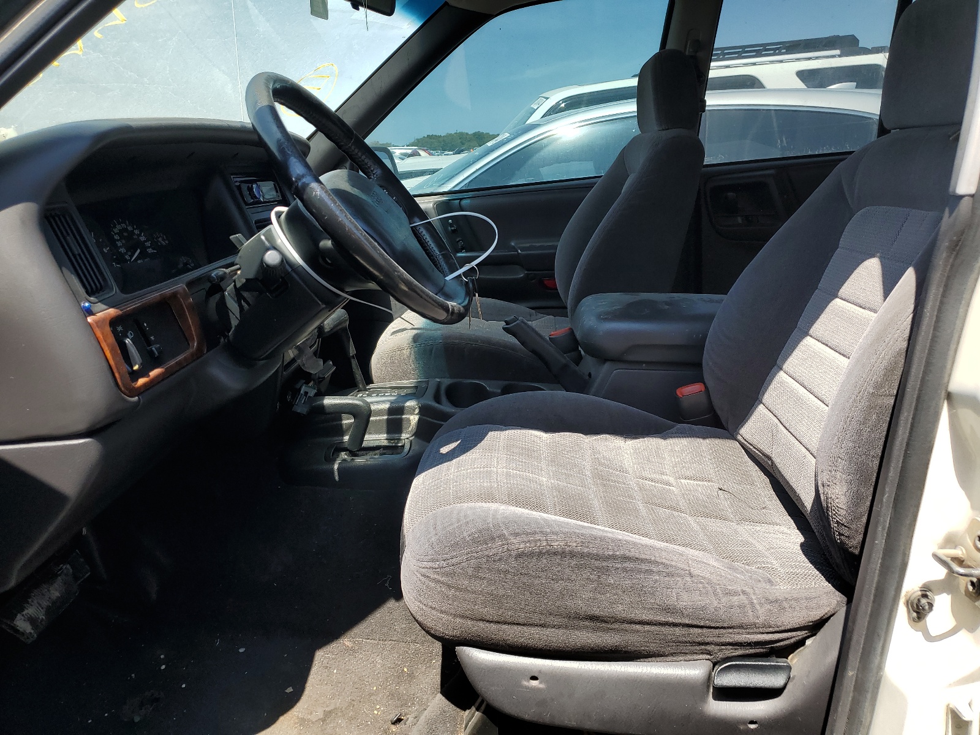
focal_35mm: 26
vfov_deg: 53.1
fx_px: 736
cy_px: 368
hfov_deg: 67.3
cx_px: 490
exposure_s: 1/1111
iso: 50
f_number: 1.5
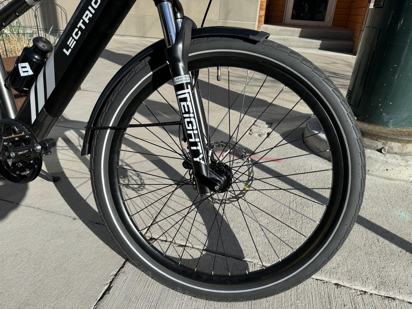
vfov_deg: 56.8
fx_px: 286
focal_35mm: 24
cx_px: 206
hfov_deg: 71.6
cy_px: 154
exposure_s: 1/3597
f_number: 1.78
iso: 80
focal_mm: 6.76
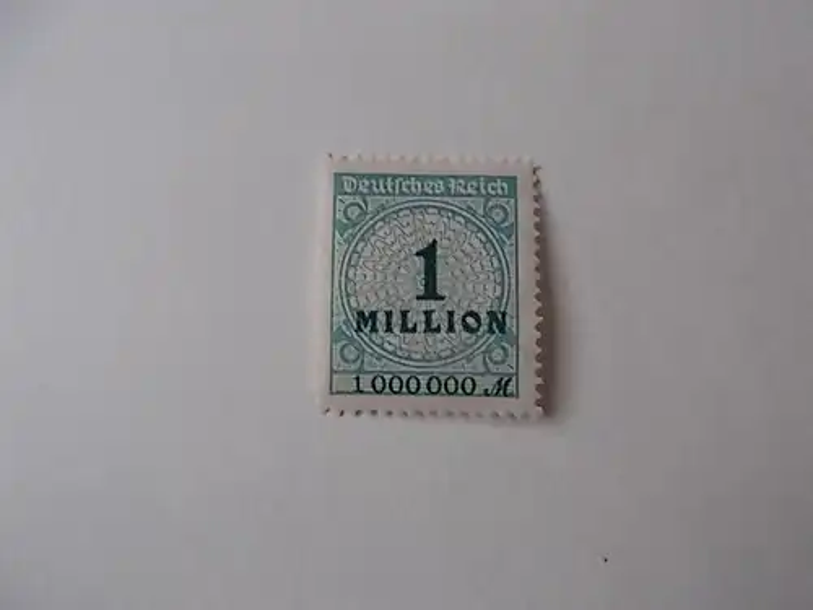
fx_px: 611
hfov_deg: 67.3
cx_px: 406
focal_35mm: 26
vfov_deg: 53.1
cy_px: 305
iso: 100
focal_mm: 4.6
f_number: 3.2
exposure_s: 1/25
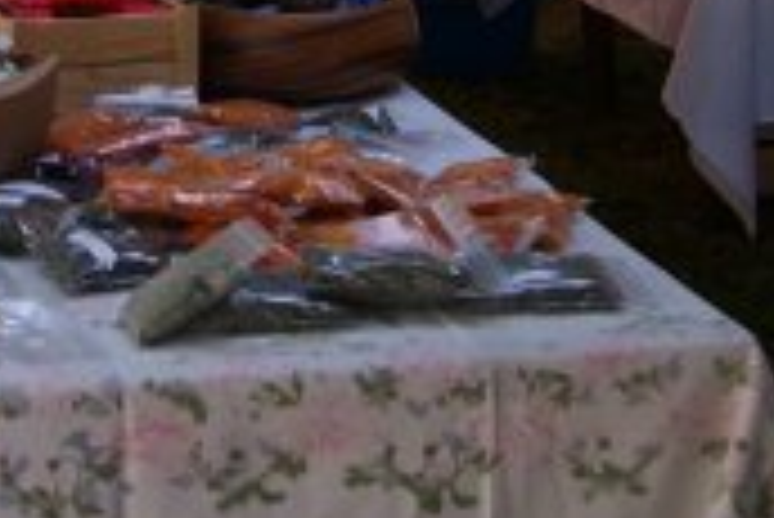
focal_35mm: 134
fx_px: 2883
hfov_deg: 14.9
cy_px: -401
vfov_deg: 9.8
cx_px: -63
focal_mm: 24
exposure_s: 1/60
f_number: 6.3
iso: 100
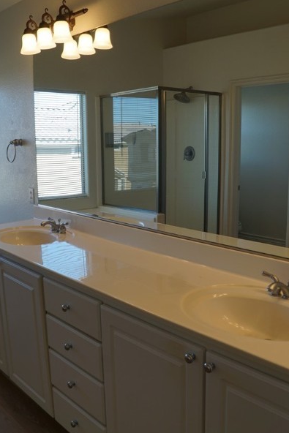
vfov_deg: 54.4
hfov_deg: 37.8
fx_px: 421
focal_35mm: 35
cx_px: 159
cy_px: 222
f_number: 4.5
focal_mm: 18
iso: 100
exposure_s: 1/100
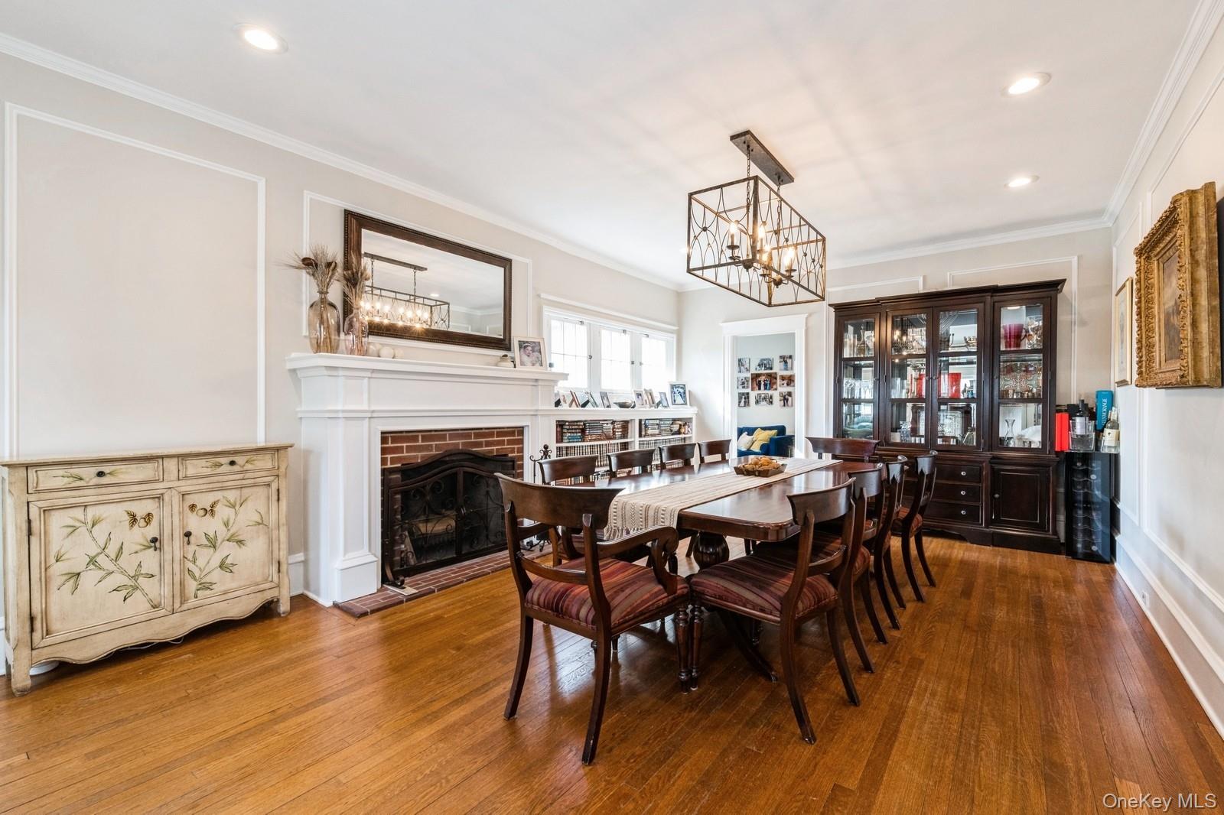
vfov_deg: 77.3
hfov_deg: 100.4
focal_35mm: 15
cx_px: 612
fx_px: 510
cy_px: 408
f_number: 14
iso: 1250
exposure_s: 1/15
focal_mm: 15
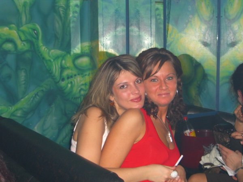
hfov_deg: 33.8
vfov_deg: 25.7
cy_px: 91
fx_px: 400
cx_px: 122
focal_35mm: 57
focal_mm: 11.8
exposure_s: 1/60
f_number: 3.6
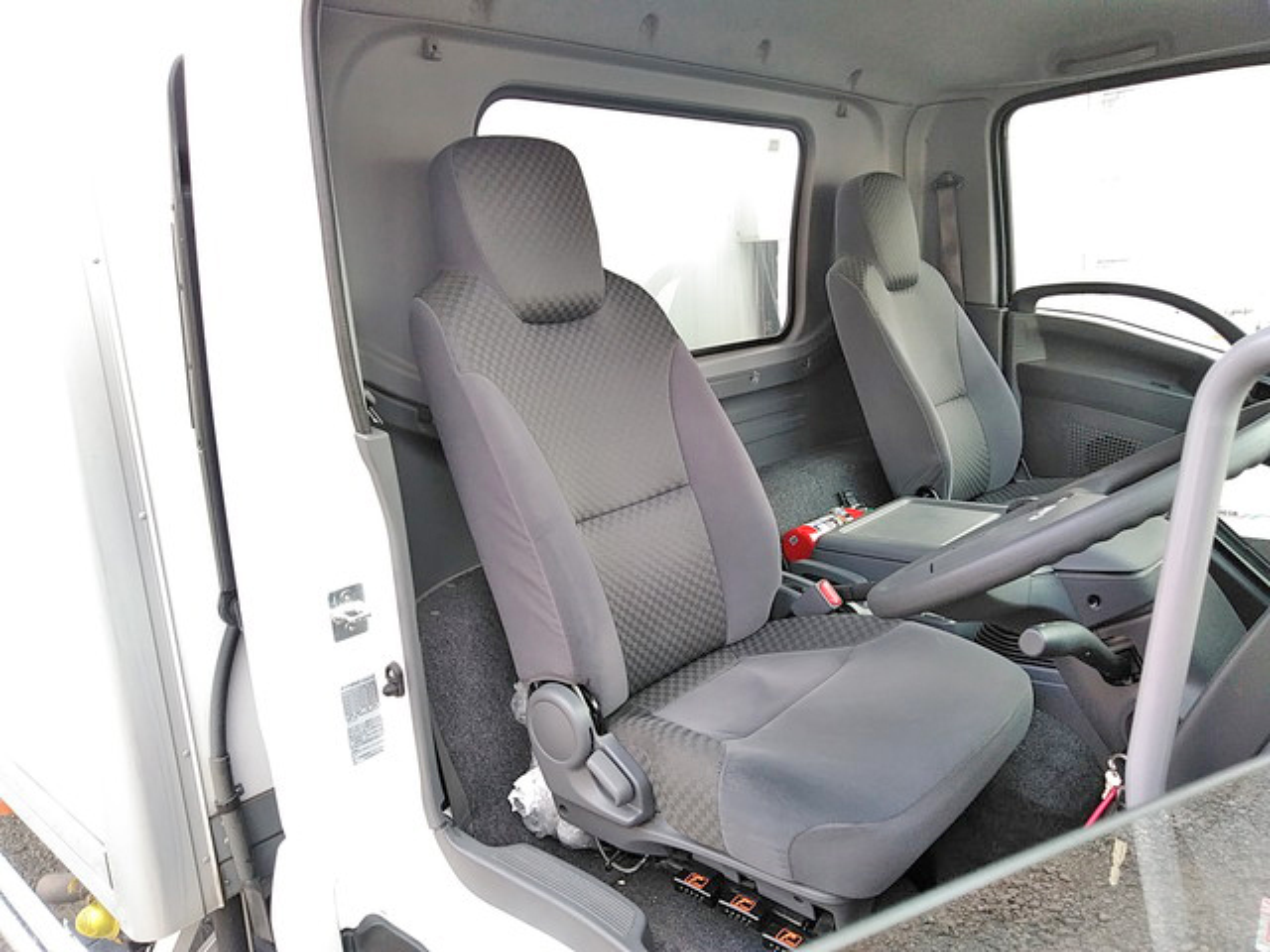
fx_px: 991
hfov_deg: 65.3
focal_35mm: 27
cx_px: 635
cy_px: 476
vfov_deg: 51.4
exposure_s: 1/30
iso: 112
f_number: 2.2
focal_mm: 3.46
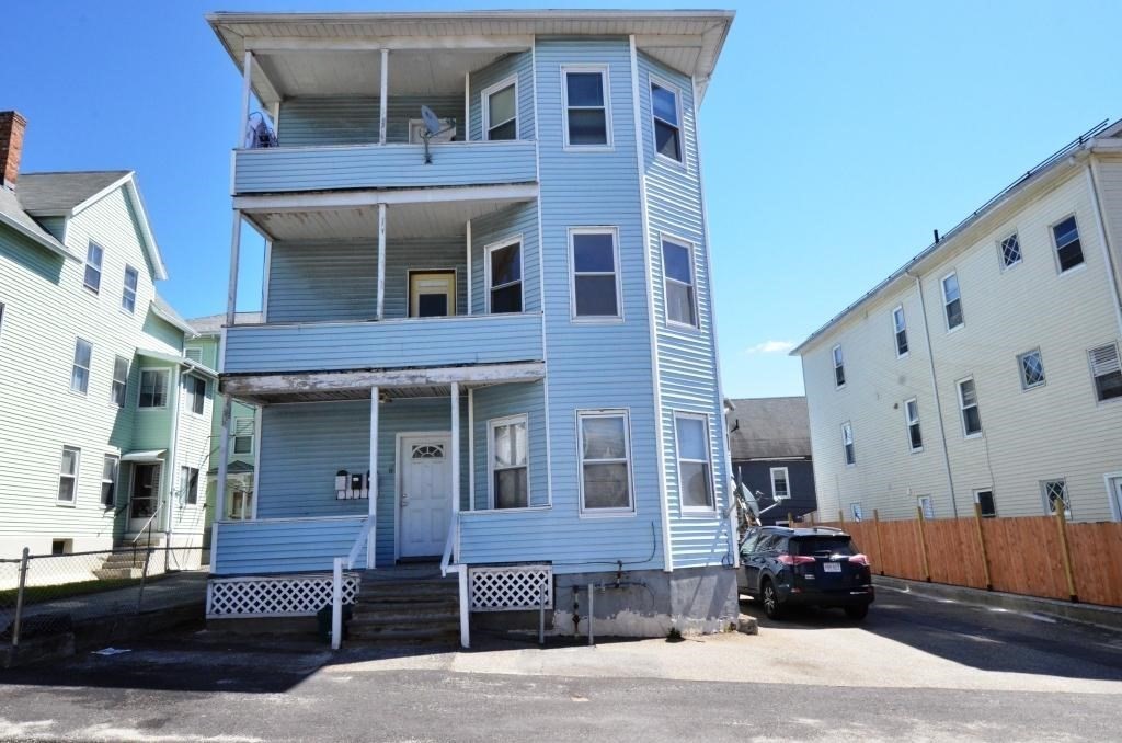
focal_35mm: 22
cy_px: 372
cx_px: 561
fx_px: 700
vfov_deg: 55.9
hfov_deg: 77.4
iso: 2500
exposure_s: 1/1000
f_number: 16
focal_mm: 15
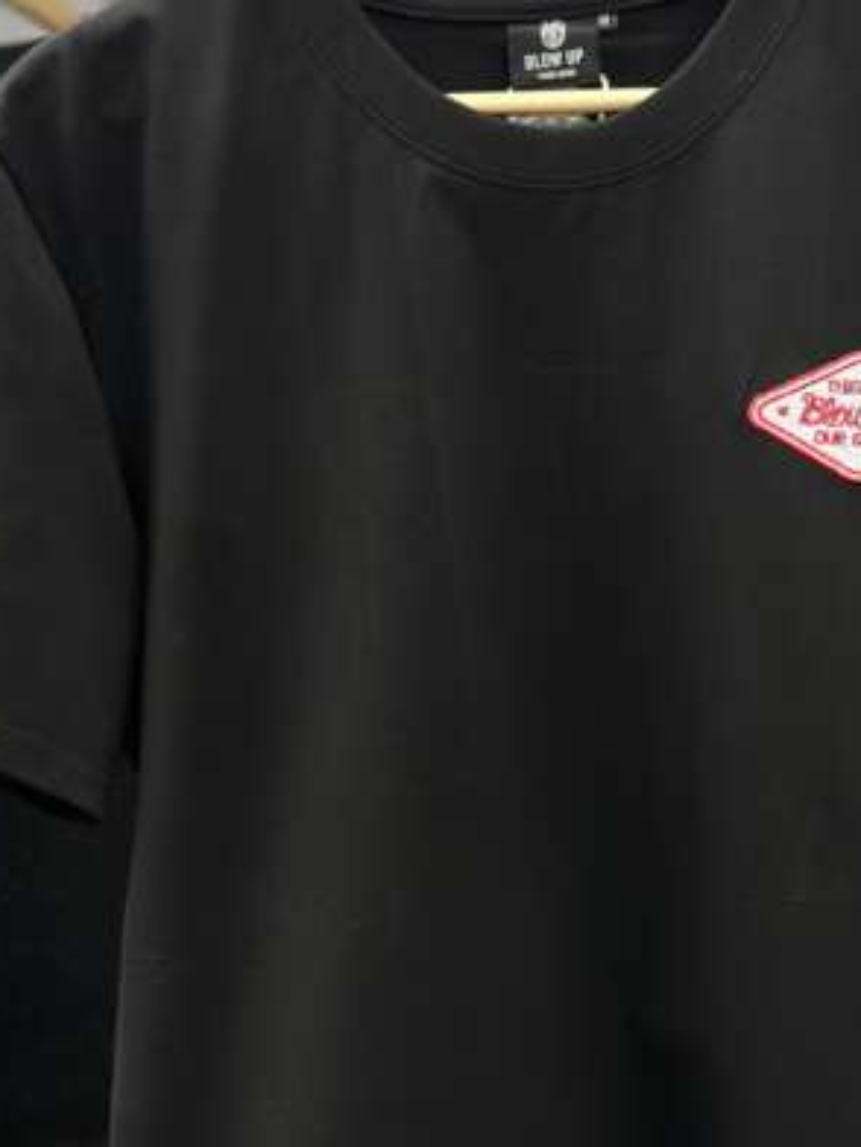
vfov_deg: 19.9
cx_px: 512
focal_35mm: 98
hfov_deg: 15.1
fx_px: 3250
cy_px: 796
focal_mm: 6.86
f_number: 1.78
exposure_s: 1/40
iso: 400
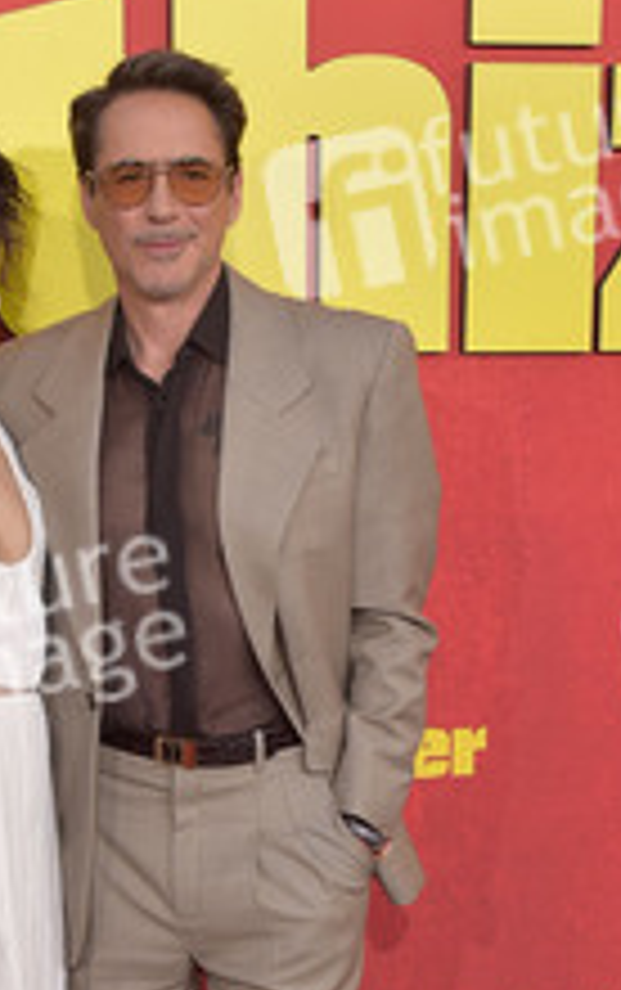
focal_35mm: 74
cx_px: 88
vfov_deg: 27.0
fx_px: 1999
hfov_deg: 17.5
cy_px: 868
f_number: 6.3
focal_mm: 40
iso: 1250
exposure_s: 1/1250
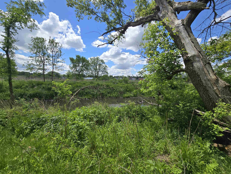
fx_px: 87
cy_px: 87
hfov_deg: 106.2
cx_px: 116
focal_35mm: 13
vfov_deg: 89.9
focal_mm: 2.2
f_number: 2.2
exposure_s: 1/2730
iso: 50
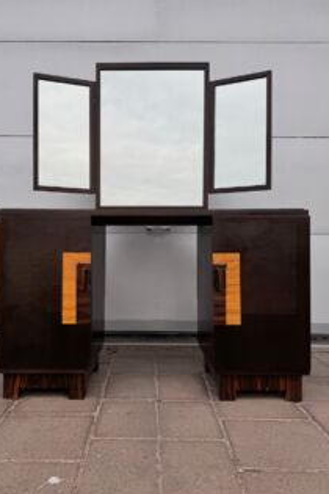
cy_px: 250
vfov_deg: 65.5
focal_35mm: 28
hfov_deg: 46.3
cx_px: 148
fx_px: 384
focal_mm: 6.76
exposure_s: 1/374
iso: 80
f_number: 1.78
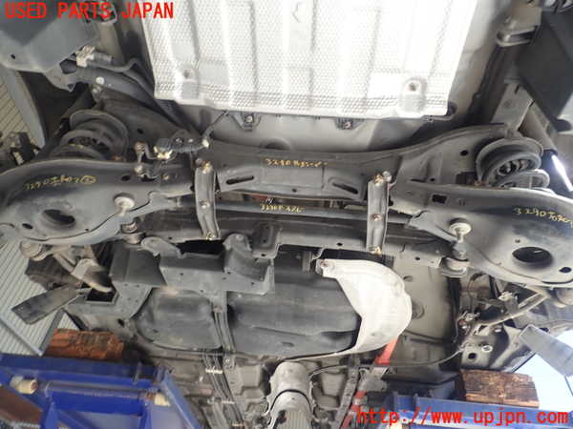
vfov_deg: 54.9
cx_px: 286
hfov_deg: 69.4
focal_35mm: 25
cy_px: 214
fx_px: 414
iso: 100
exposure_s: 1/60
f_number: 2.8
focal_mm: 4.5
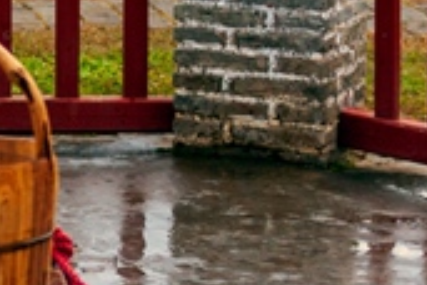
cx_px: -622
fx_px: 3119
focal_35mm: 263
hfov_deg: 7.3
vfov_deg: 5.2
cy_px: -51
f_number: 2.8
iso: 200
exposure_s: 1/2500
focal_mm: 44
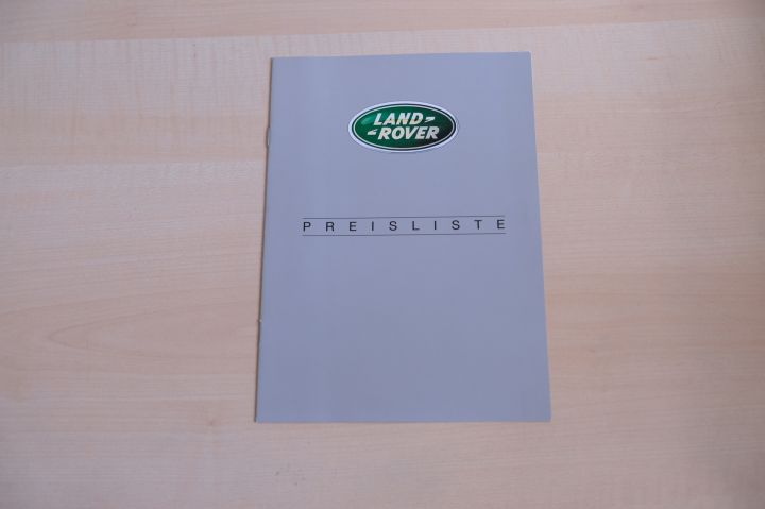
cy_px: 254
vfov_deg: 33.4
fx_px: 849
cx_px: 382
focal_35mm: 40
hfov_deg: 48.5
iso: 320
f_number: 3.2
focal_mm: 26.5
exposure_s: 1/60
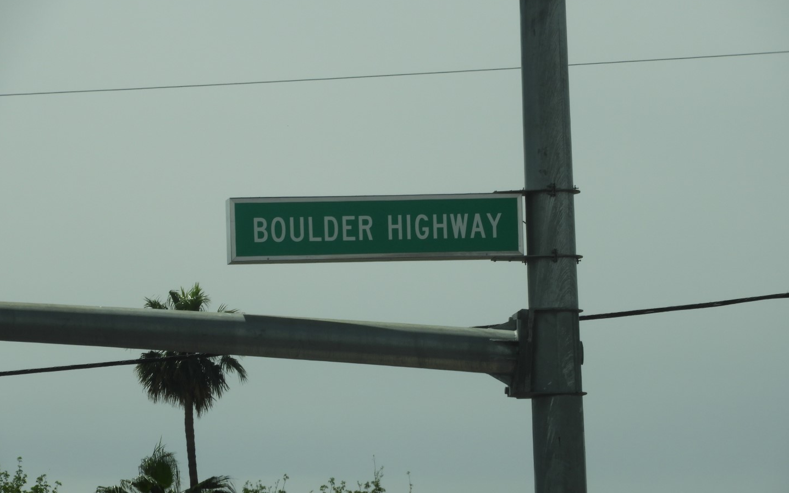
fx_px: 7548
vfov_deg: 3.7
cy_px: 271
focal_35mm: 351
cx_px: 394
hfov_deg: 6.0
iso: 100
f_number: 5.5
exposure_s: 1/1250
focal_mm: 59.1
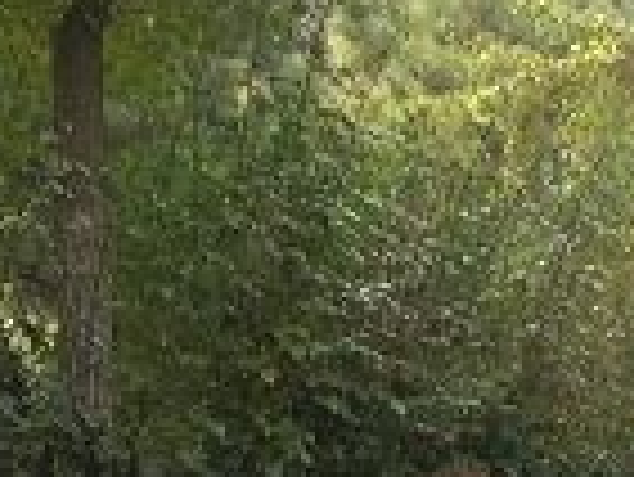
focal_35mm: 103
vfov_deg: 13.4
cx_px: 598
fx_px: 1888
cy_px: 754
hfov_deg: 18.7
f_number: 2.2
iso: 40
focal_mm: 4.15
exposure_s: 1/100
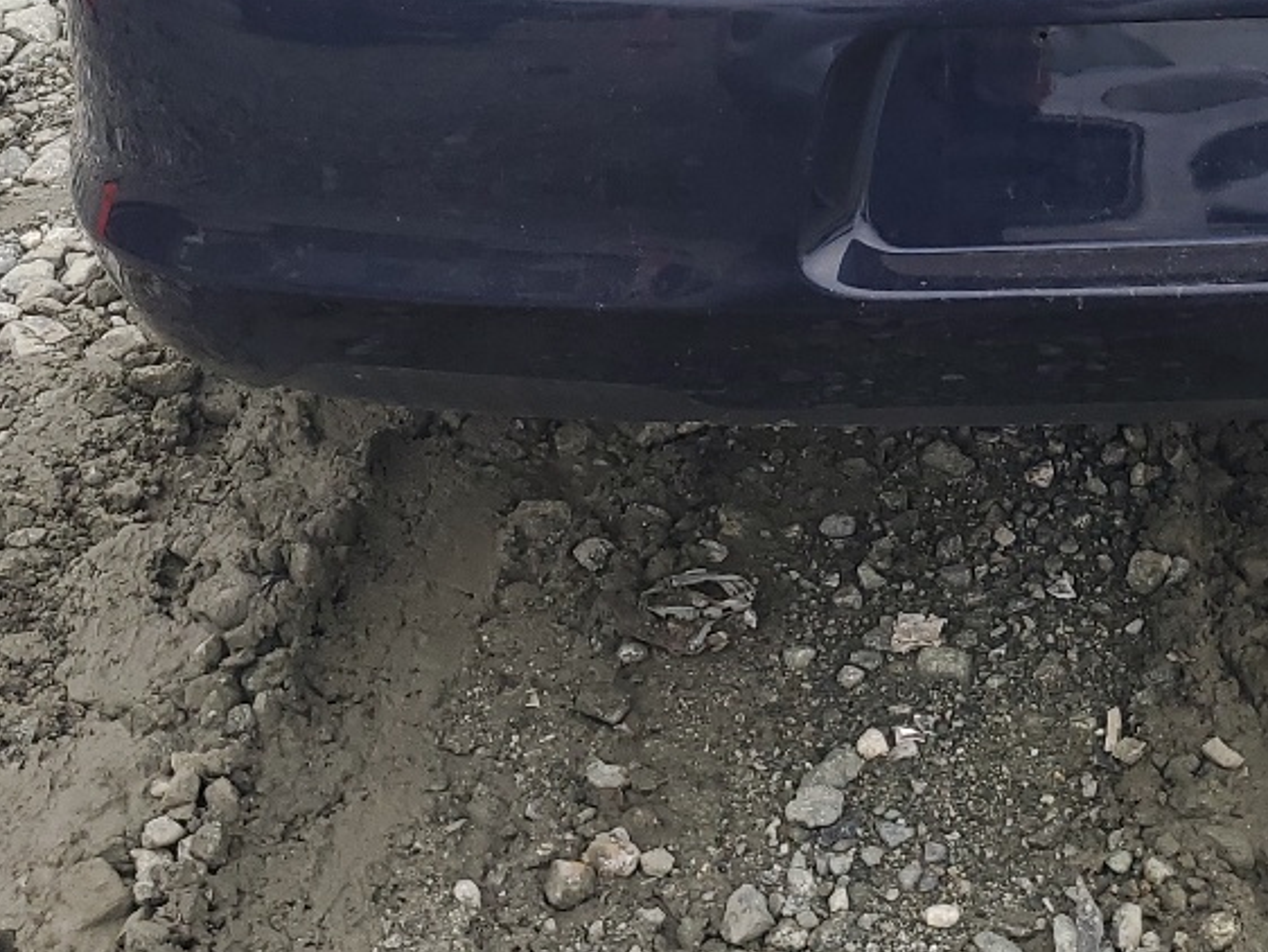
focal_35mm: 74
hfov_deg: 25.5
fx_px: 2712
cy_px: -350
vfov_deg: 18.3
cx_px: 1137
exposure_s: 1/400
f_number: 1.5
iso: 50
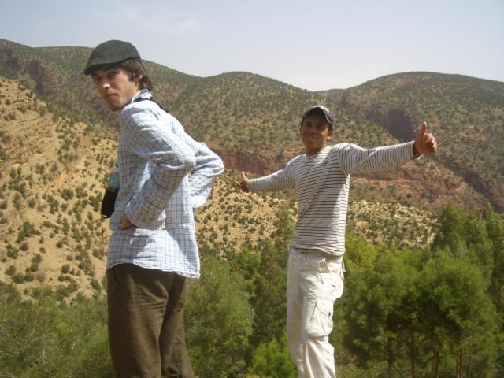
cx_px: 252
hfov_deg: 52.6
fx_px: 510
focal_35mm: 35
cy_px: 189
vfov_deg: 40.7
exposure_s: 1/400
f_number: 4.3
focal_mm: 5.8
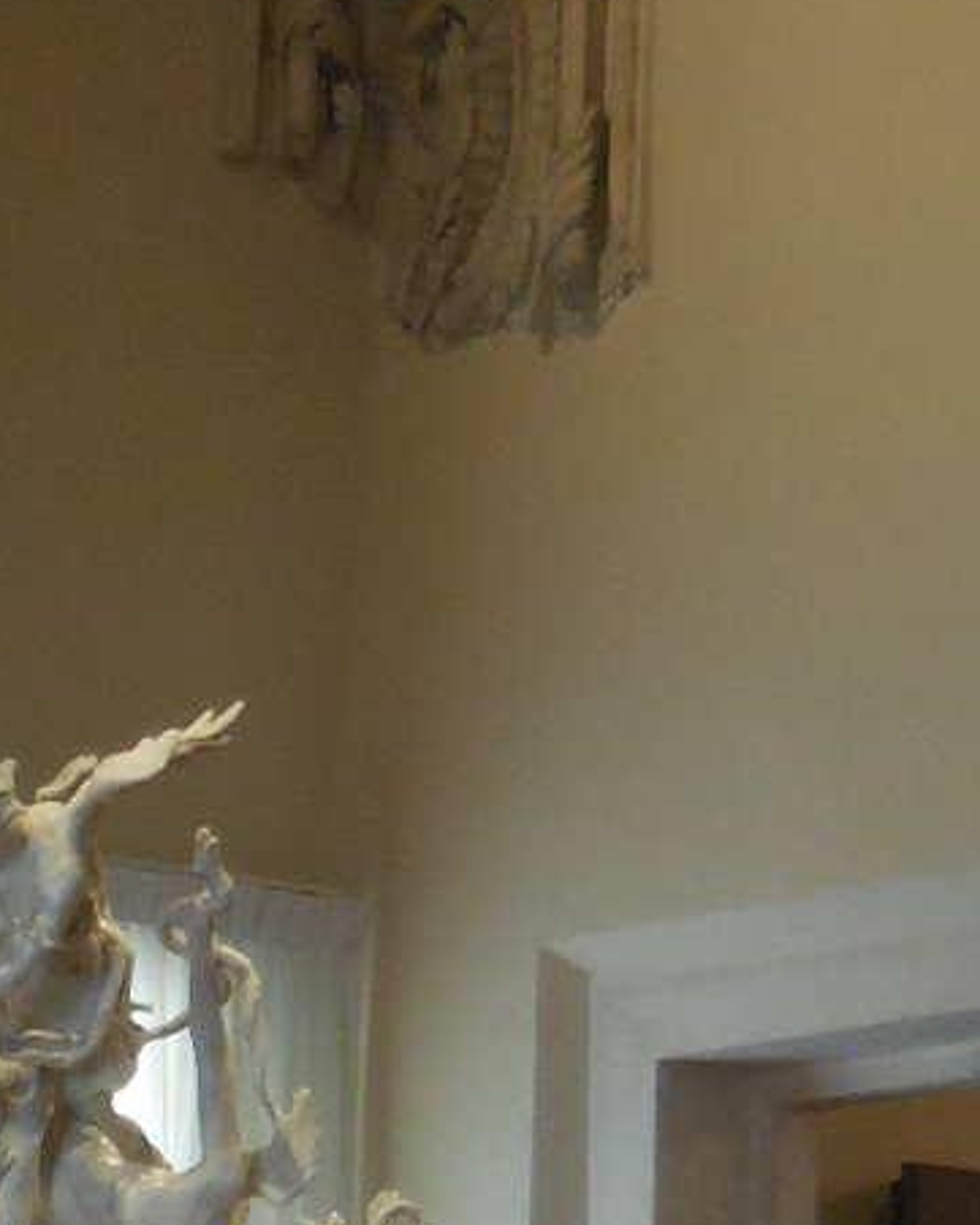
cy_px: 2045
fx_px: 4893
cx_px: 54
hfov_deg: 11.3
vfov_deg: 13.2
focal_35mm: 135
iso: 400
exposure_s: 1/20
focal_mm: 7
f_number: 3.9
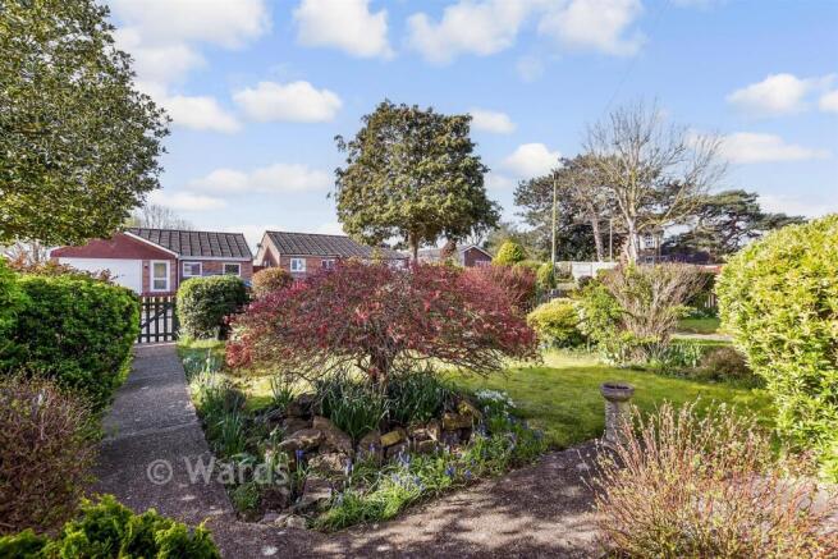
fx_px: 349
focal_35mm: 15
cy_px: 280
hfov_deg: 100.4
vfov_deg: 77.4
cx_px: 419
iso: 320
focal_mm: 10
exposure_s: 1/250
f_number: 8
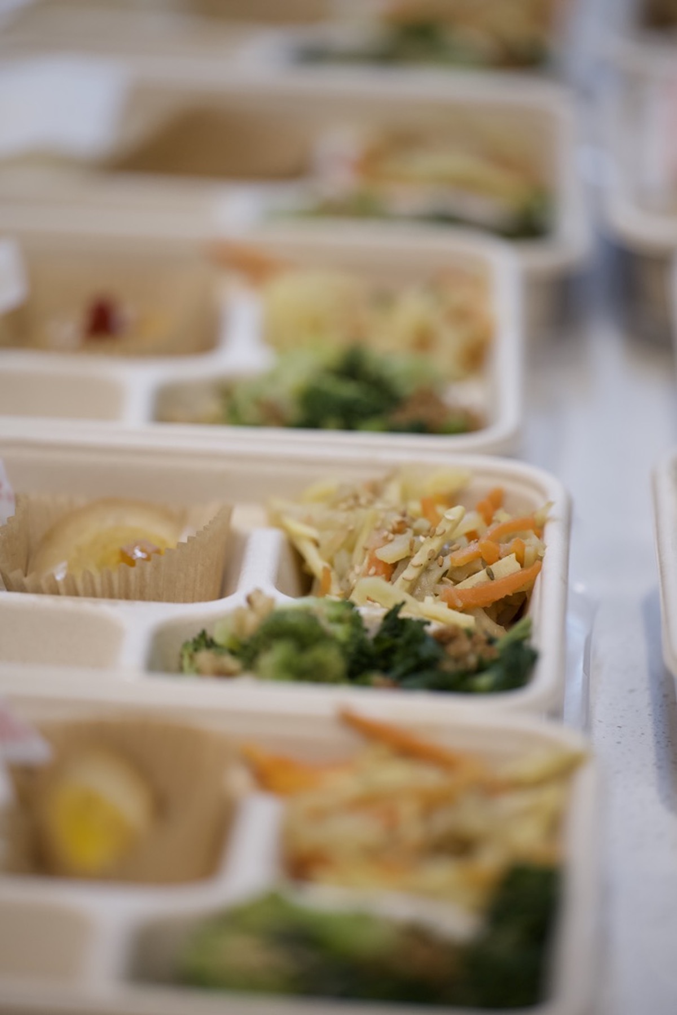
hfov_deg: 6.9
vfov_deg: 10.3
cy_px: 508
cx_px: 338
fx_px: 5641
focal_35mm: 200
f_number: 2.8
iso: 800
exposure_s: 1/250
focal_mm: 200
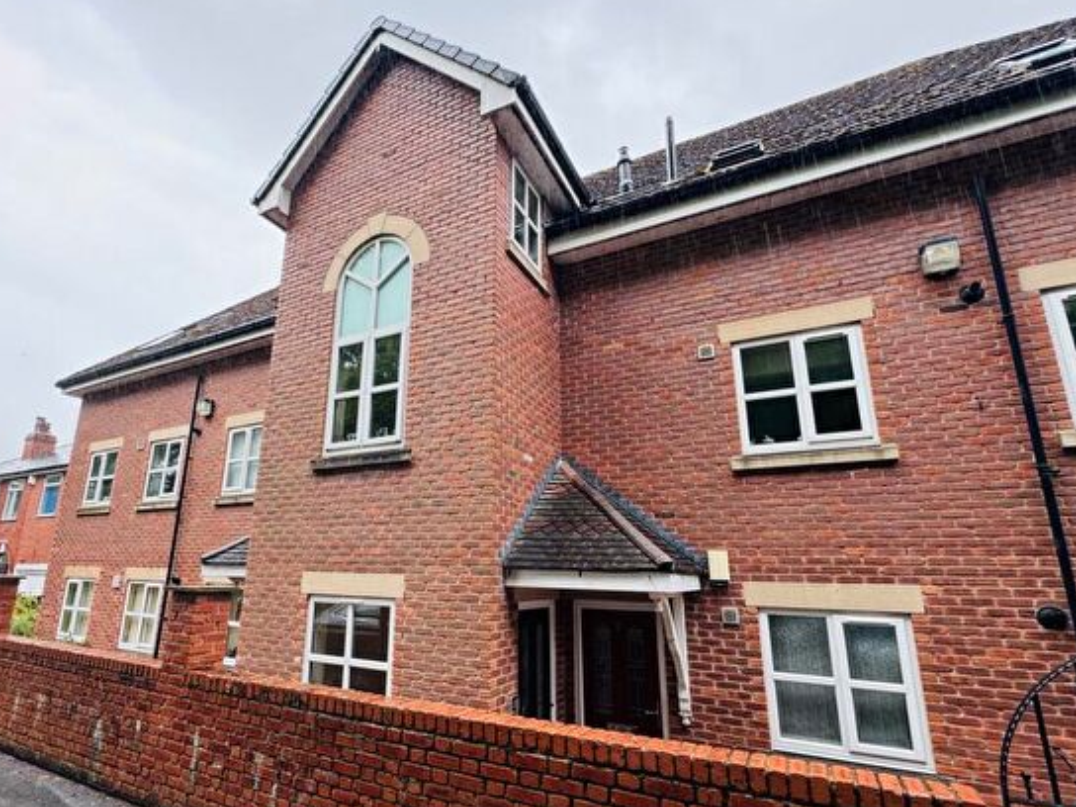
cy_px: 432
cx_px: 471
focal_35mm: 18
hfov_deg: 87.3
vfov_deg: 71.5
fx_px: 560
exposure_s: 1/99
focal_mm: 2.22
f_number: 2.2
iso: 50
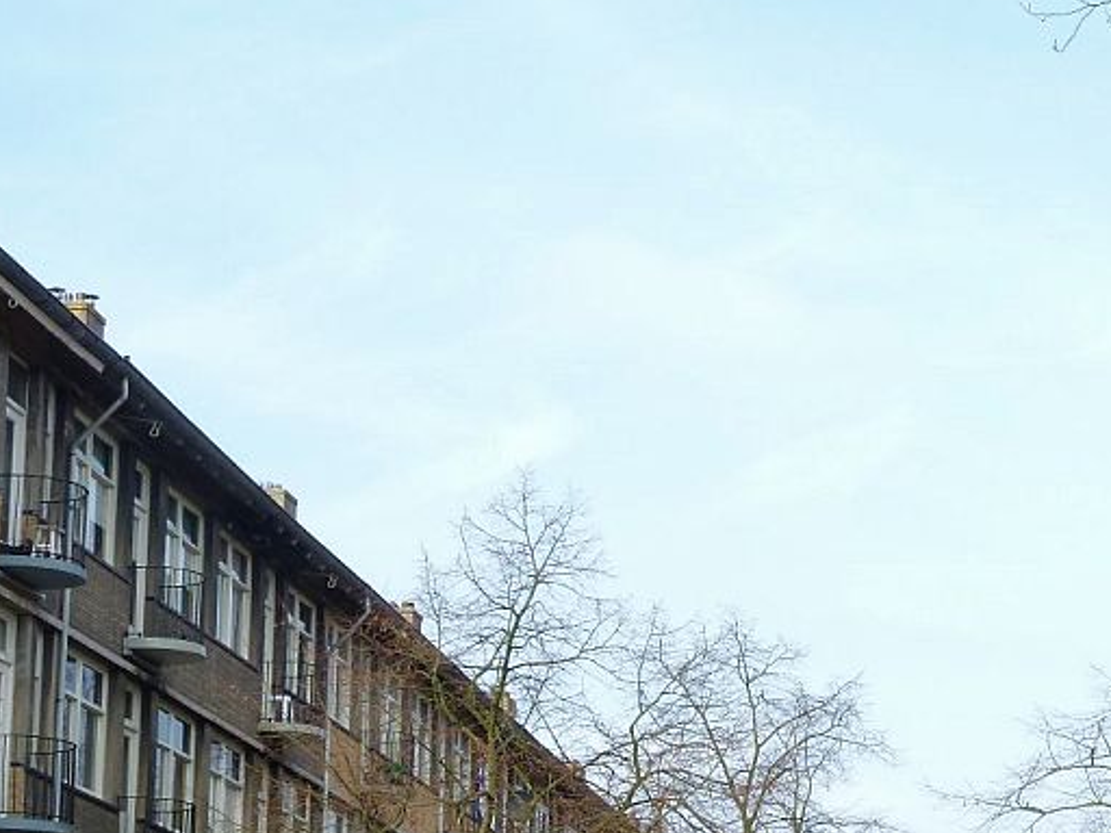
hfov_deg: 22.1
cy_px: 764
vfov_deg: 16.5
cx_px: 812
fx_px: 2824
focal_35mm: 88
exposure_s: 1/200
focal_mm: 7.3
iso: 80
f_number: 4
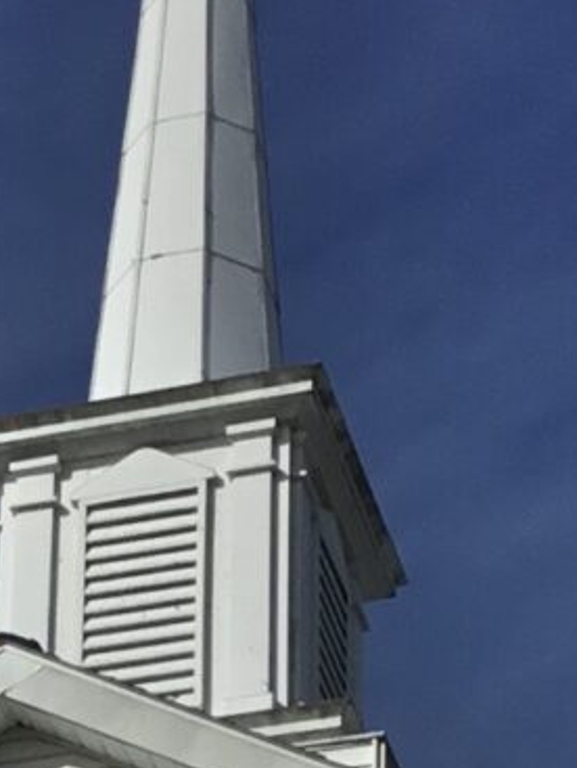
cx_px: 54
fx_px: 4792
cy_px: 1551
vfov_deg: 8.6
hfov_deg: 6.9
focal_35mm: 216
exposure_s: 1/4525
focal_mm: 3.3
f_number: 2.4
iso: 25
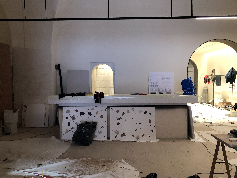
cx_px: 118
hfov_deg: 63.4
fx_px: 192
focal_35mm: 28
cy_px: 89
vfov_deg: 49.7
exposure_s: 1/17
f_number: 1.8
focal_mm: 4
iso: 80
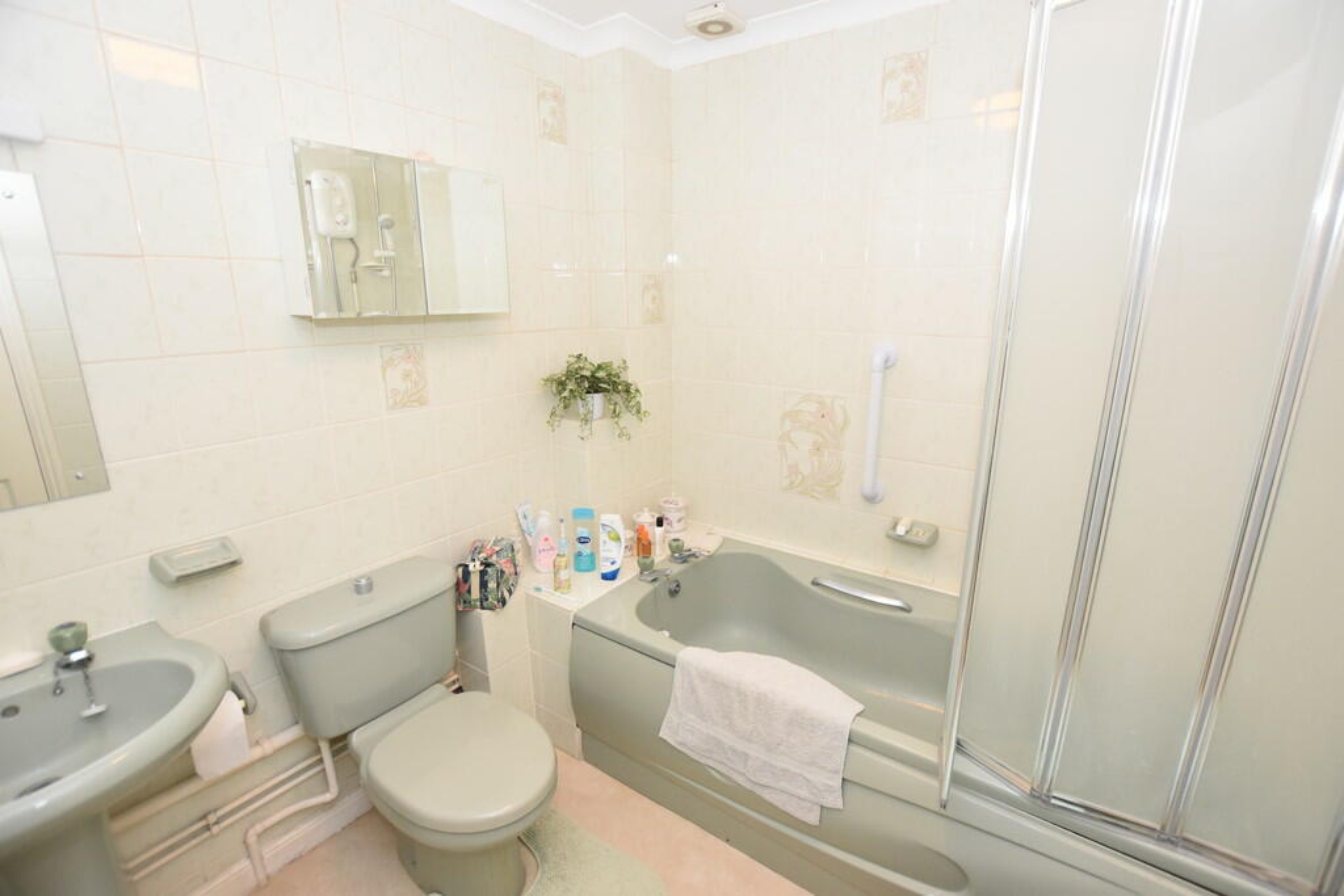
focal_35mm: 15
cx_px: 672
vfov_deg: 77.3
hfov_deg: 100.4
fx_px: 560
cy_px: 448
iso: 1400
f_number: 4
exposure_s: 1/125
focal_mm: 10
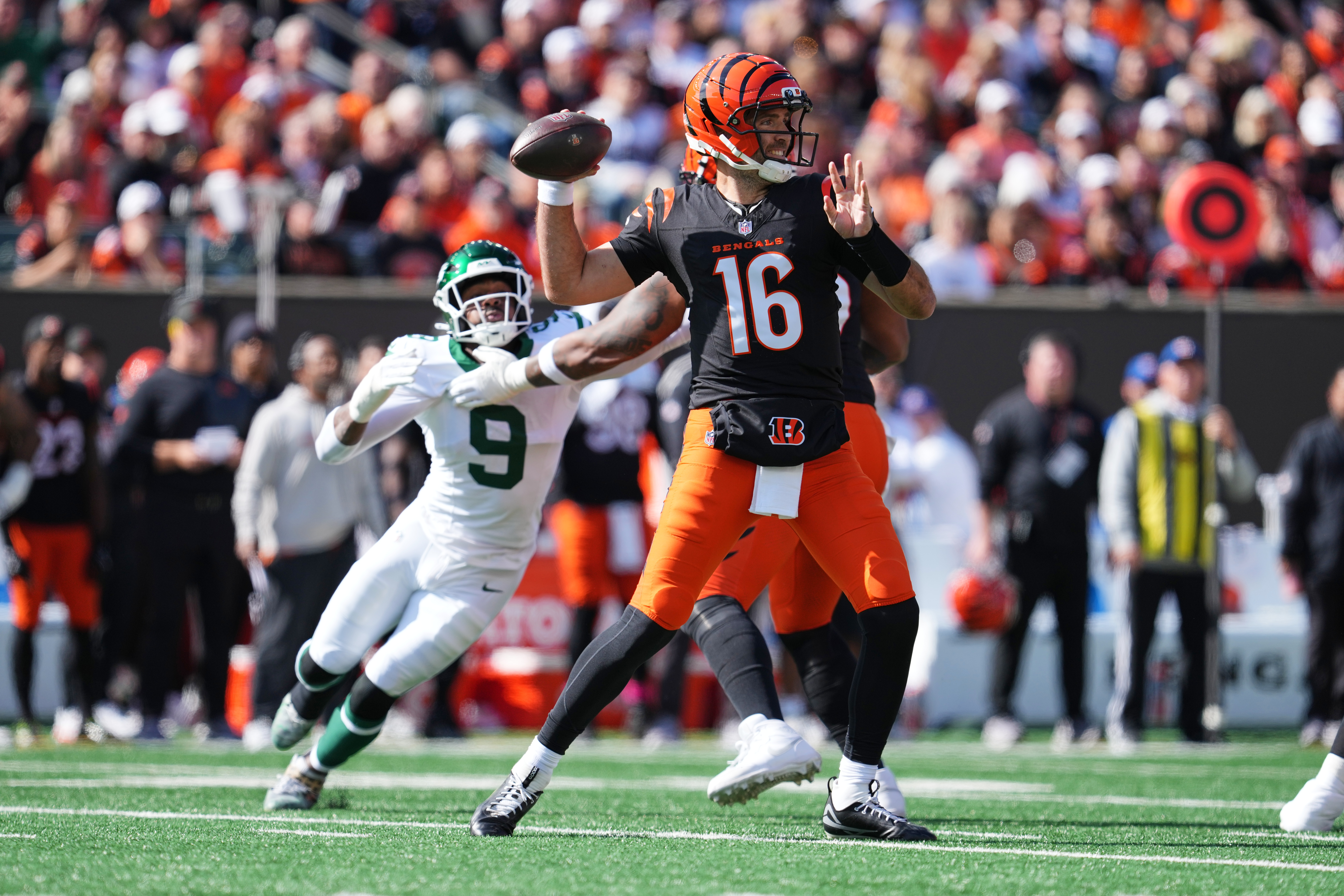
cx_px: 672
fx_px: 14932
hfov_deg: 5.2
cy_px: 448
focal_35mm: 400
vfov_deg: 3.4
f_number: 3.5
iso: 320
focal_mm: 400
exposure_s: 1/2500
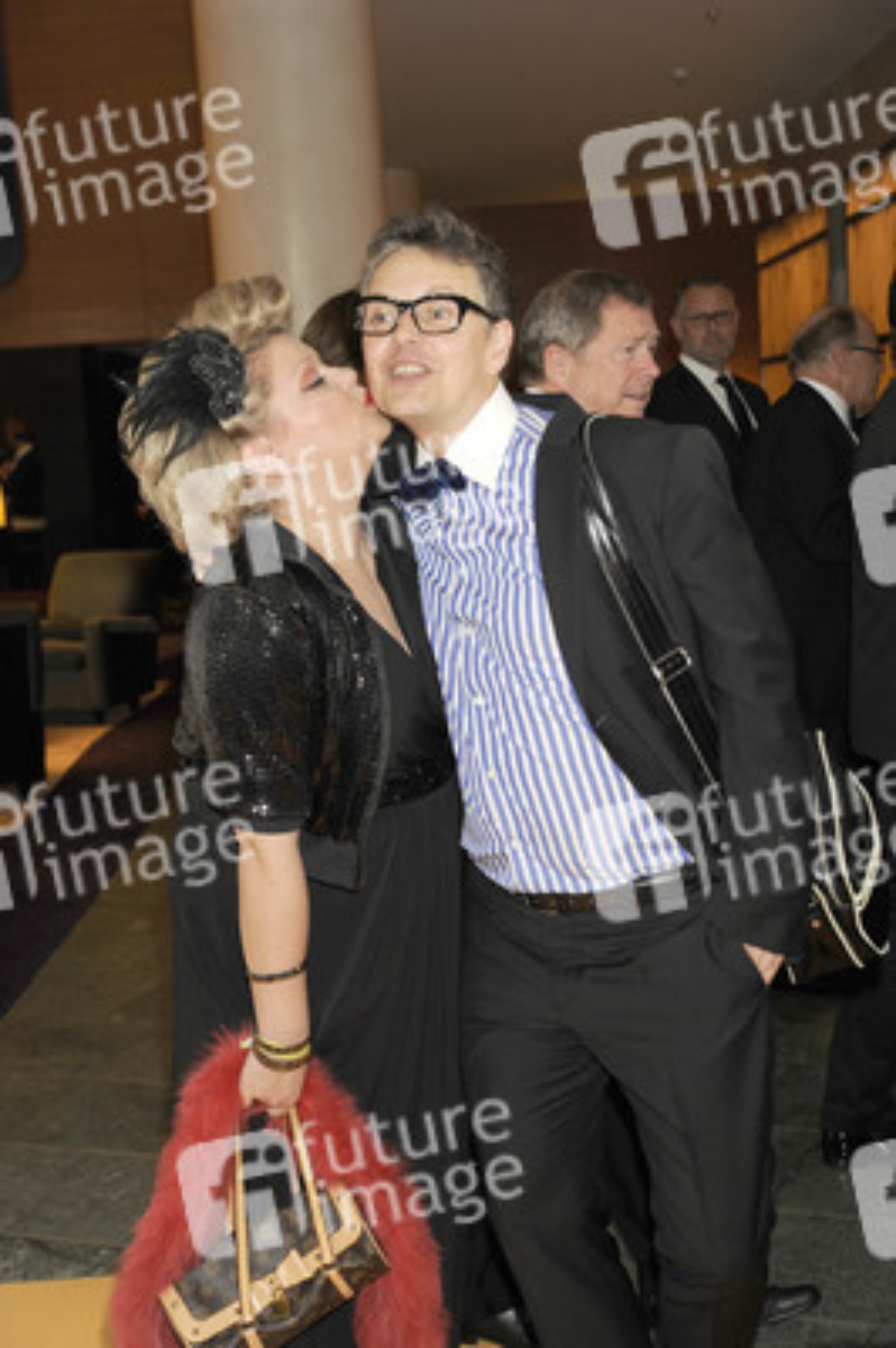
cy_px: 674
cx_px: 448
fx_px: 1945
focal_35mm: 52
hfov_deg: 25.9
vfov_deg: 38.2
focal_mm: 52
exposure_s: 1/100
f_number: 5
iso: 1000
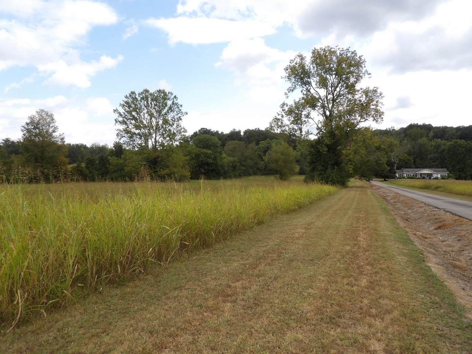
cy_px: 177
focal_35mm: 24
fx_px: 327
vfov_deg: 56.8
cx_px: 236
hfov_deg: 71.6
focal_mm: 4.3
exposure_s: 1/898
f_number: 3.2
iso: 100
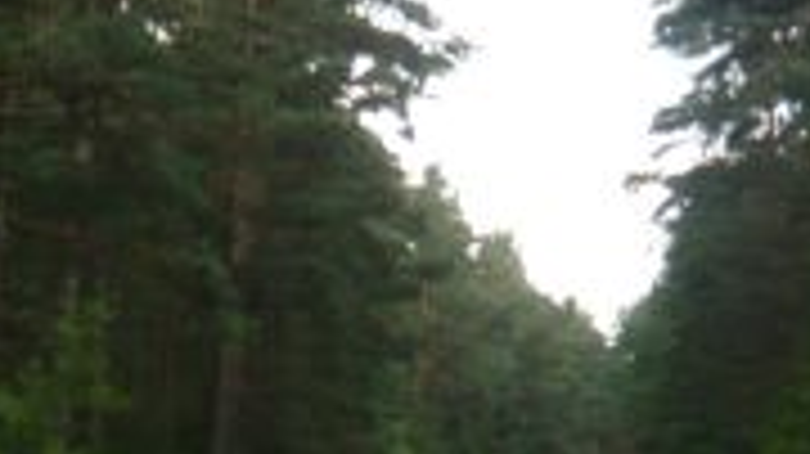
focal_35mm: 127
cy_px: 717
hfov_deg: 16.9
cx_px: 306
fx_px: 2726
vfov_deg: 9.2
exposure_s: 1/125
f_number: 2.8
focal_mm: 4.6
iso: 100
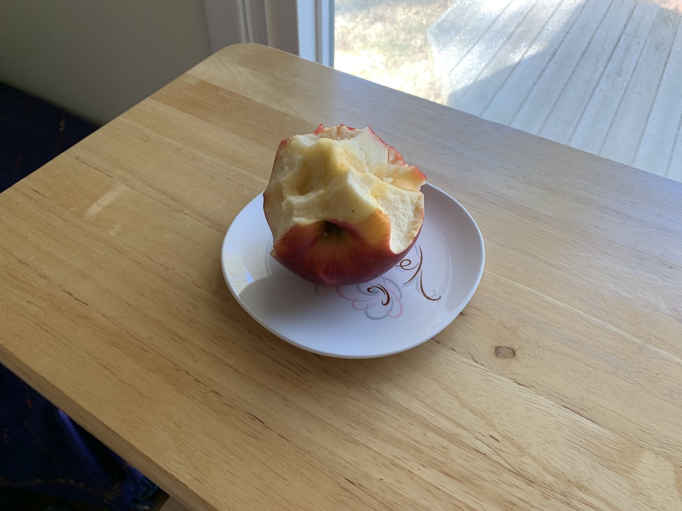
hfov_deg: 67.3
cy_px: 256
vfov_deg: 53.1
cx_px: 341
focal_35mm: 26
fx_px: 512
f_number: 1.8
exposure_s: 1/82
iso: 100
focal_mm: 4.25
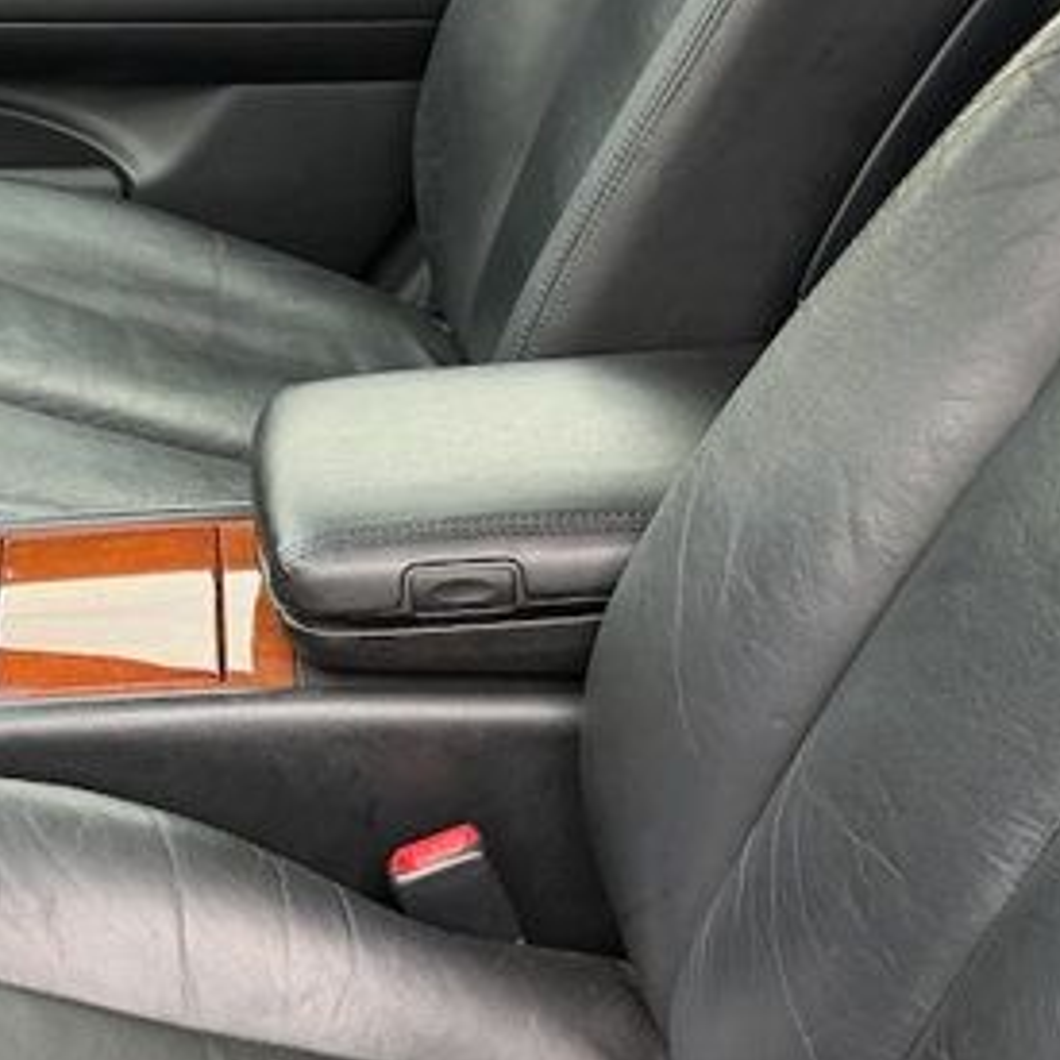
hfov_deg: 21.6
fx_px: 2737
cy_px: 636
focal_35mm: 79
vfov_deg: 21.9
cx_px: 170
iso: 200
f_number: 1.78
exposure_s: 1/69
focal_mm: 6.76
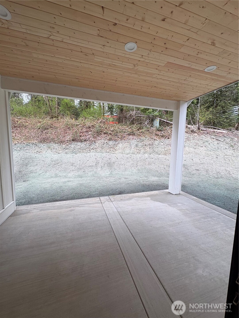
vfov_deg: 102.1
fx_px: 129
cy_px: 159
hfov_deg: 85.7
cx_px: 120
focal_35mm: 14
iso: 40
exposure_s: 1/251
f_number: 2.2
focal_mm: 2.22
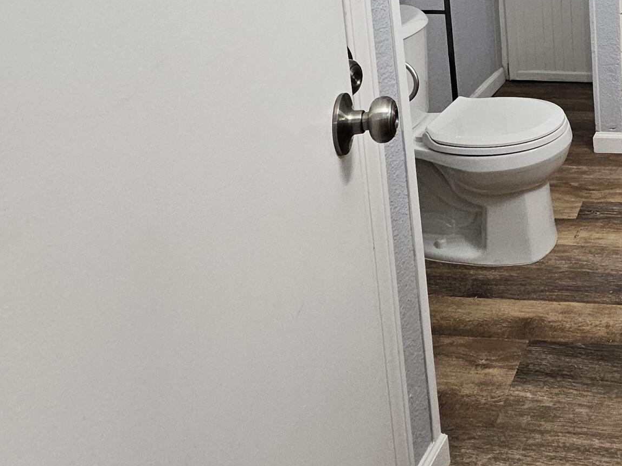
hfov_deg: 43.4
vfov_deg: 36.3
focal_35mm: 34
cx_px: 665
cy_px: -30
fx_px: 611
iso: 250
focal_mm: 1.74
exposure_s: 1/60
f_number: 2.2
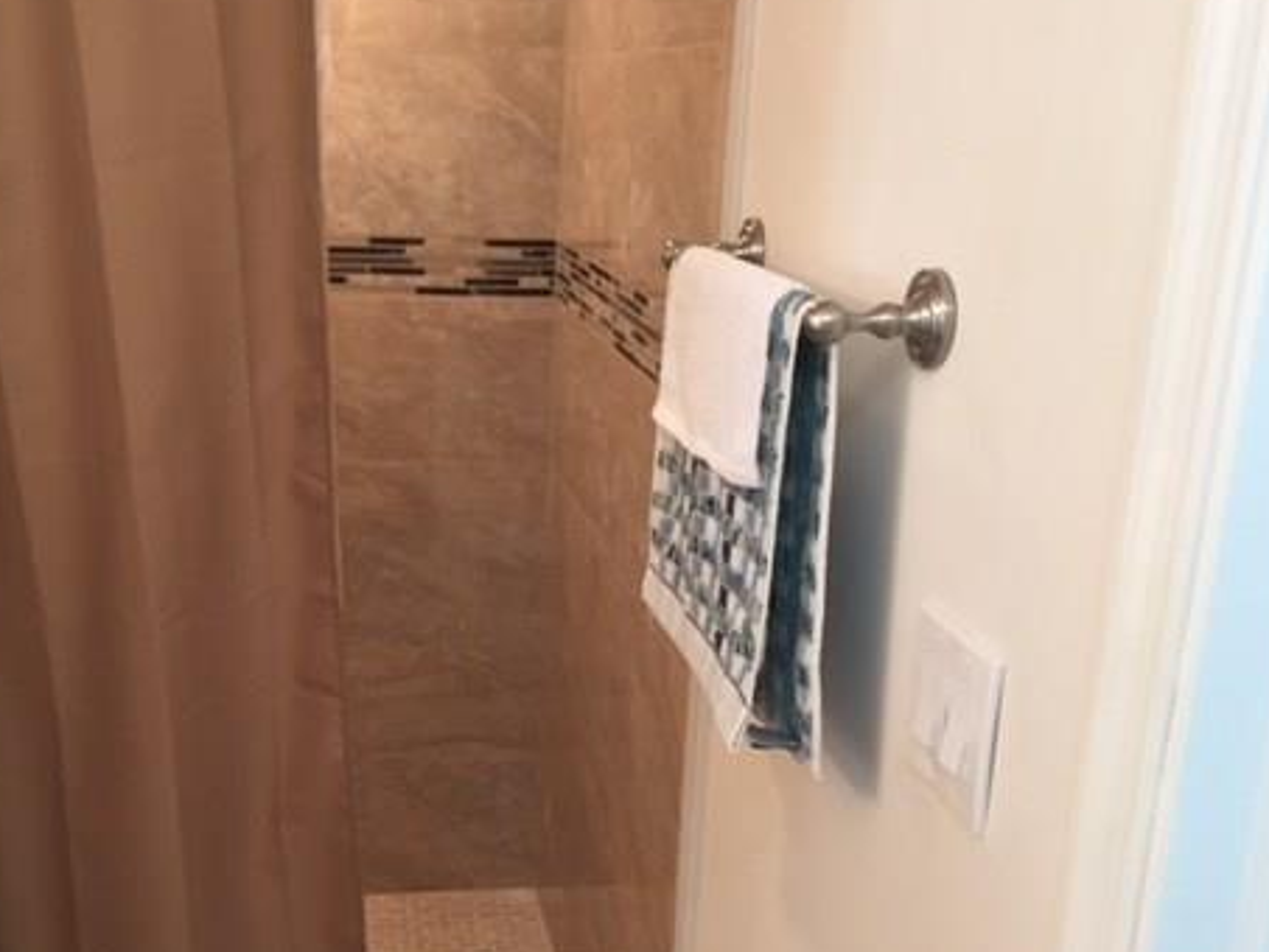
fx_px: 1503
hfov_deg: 45.5
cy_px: 585
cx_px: 496
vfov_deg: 35.0
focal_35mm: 41
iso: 80
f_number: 2.2
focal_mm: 4.15
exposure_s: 1/30
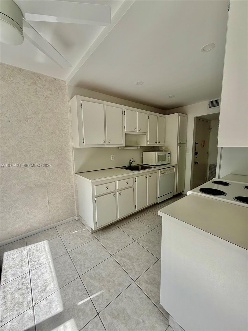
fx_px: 134
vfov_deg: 102.1
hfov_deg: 85.7
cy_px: 166
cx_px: 124
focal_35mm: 14
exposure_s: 1/502
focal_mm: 2.22
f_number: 2.2
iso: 50
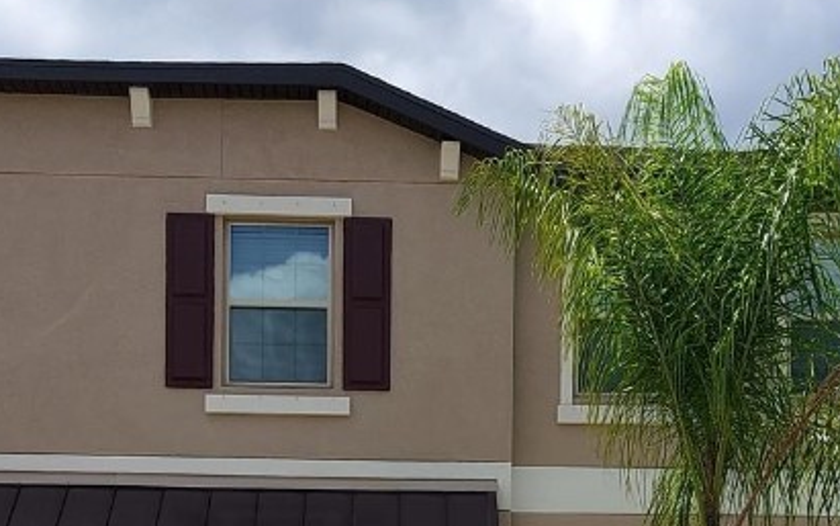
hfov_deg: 31.0
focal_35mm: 66
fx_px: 1511
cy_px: 722
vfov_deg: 18.1
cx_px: 380
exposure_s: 1/2166
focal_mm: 4.6
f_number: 2
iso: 50
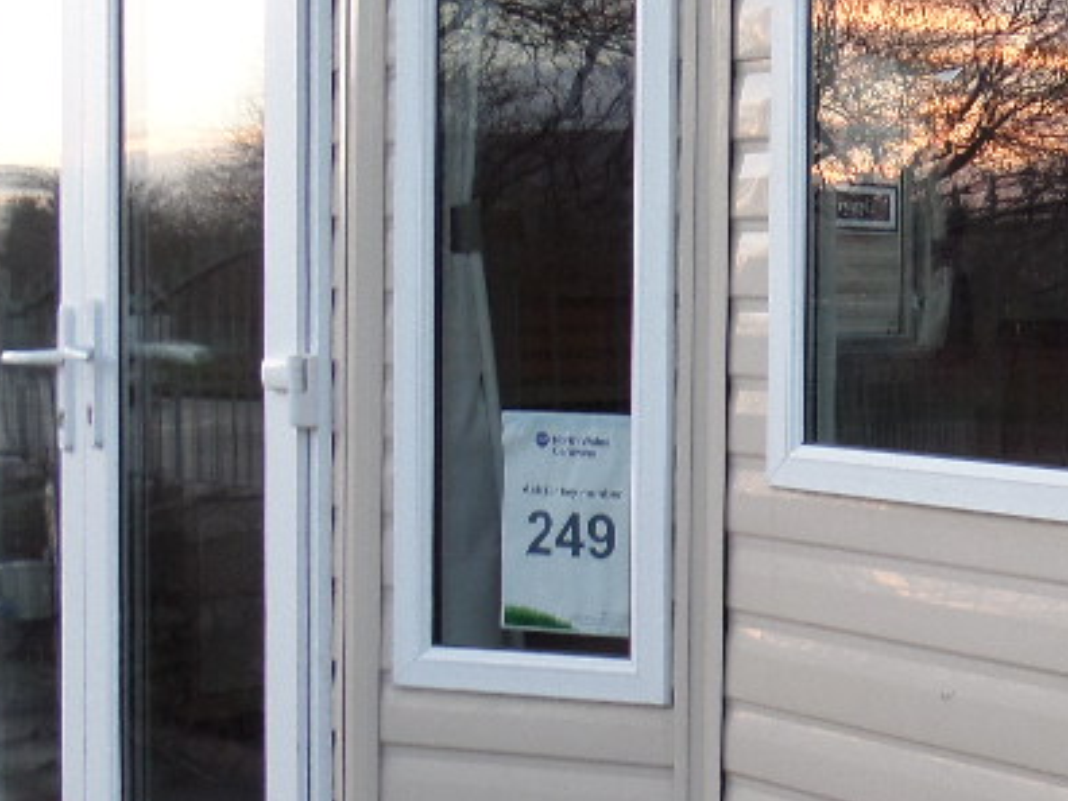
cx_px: 1081
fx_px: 1913
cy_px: 337
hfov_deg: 29.1
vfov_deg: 23.6
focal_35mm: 62
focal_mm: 4
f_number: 3.2
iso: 80
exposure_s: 1/30
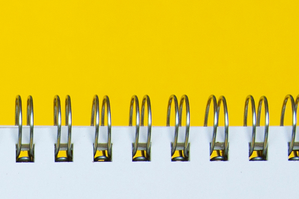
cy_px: 440
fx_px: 2398
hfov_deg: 7.0
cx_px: -135
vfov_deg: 4.7
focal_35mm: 289
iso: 200
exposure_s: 1/80
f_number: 8
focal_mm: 38
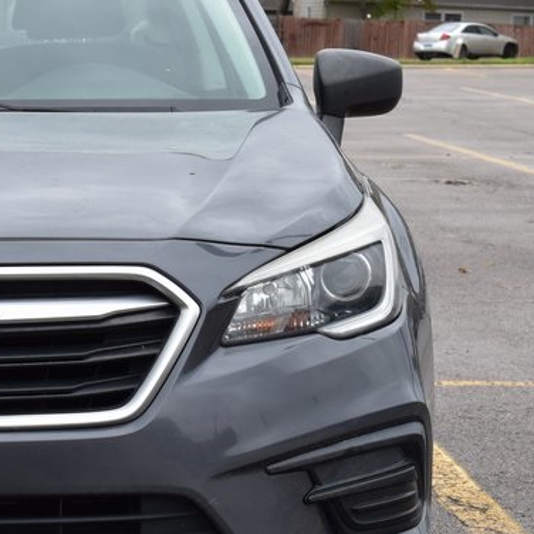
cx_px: -62
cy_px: 296
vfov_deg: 9.2
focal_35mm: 191
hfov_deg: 9.1
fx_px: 3336
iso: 400
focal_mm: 55
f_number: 9
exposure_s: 1/100
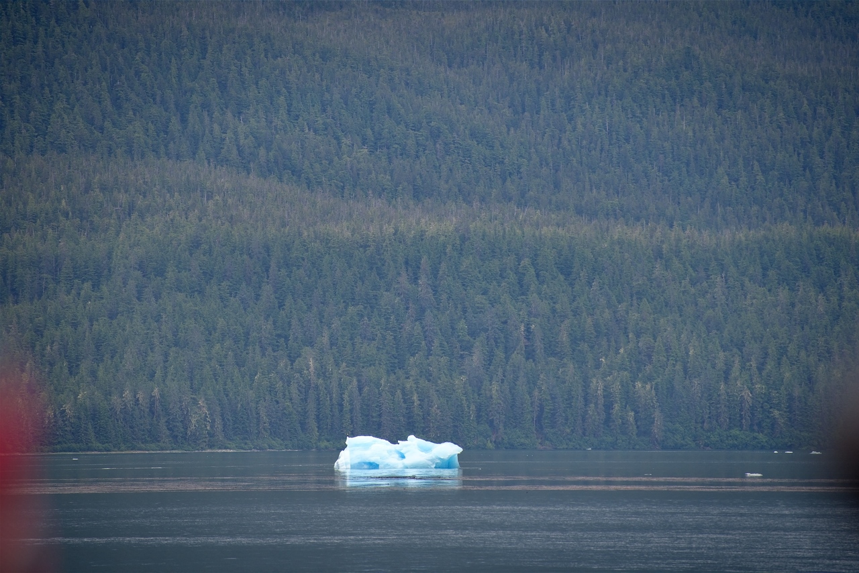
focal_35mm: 300
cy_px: 286
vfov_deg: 4.6
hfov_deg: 6.9
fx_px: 7159
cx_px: 430
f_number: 5.6
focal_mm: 300
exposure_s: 1/640
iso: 400
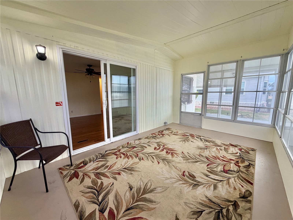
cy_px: 110
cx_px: 146
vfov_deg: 85.7
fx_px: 119
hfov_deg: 102.1
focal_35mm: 14
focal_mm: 2.22
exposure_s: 1/121
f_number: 2.2
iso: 125
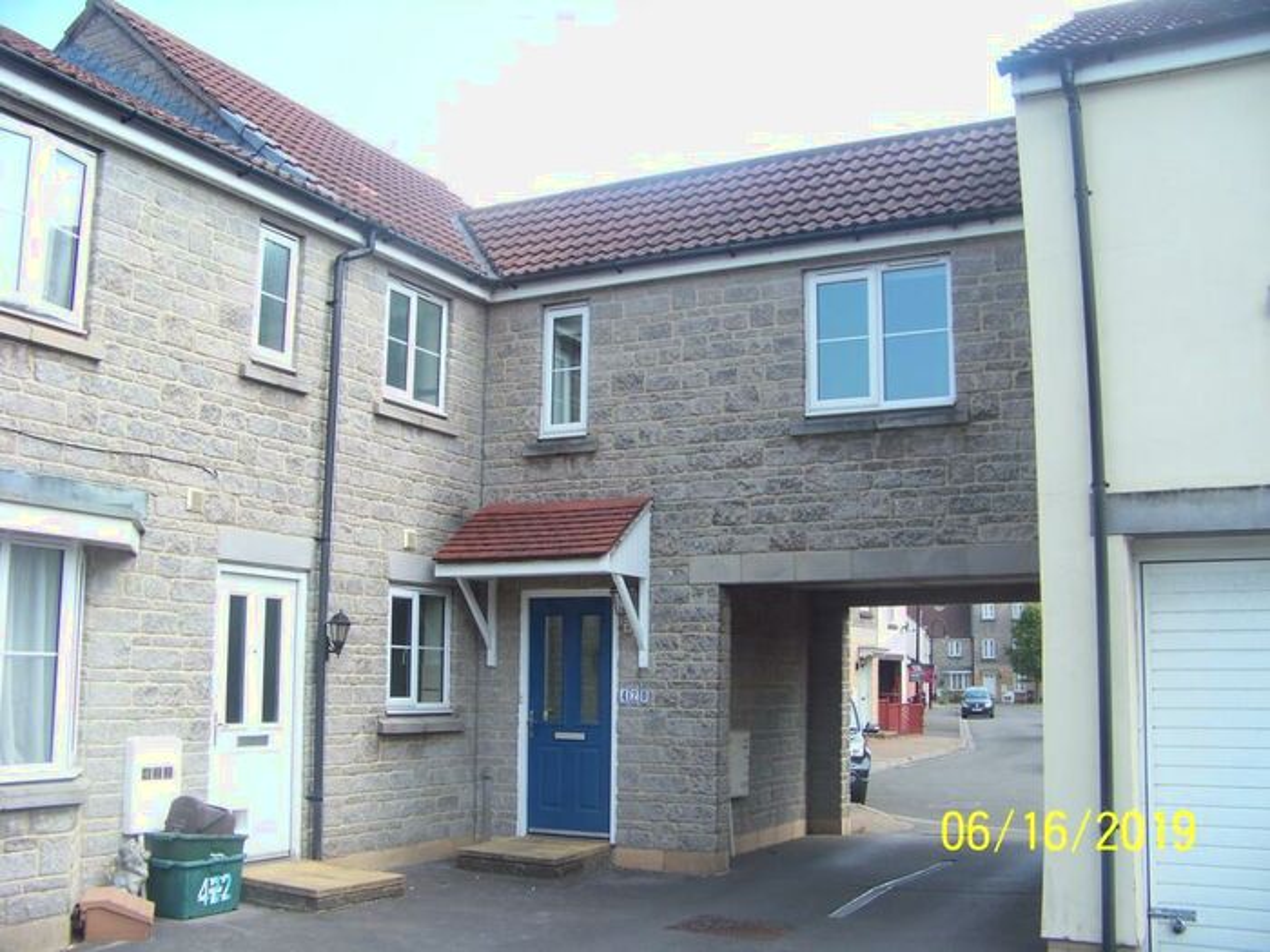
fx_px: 1321
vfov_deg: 39.7
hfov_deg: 51.4
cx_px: 635
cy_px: 476
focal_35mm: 36
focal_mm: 5.85
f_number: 3.2
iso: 64
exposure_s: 1/200
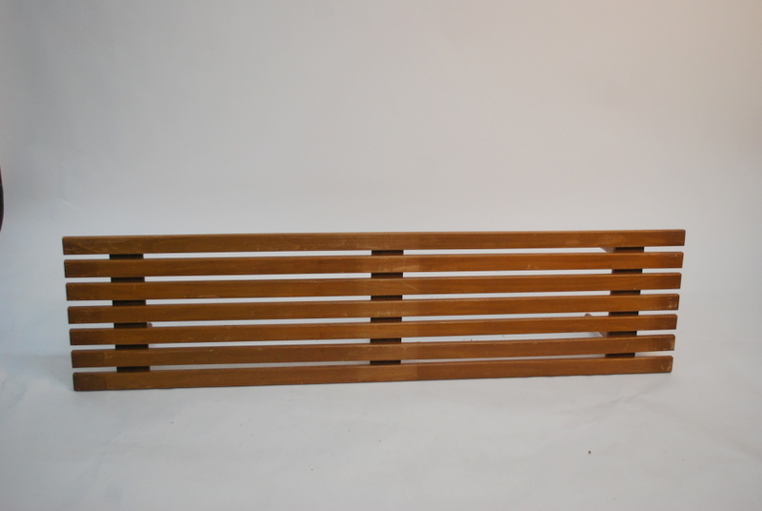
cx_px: 381
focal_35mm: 39
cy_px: 256
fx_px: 827
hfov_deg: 49.5
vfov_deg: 34.3
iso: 360
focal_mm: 26
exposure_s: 1/30
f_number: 4.5
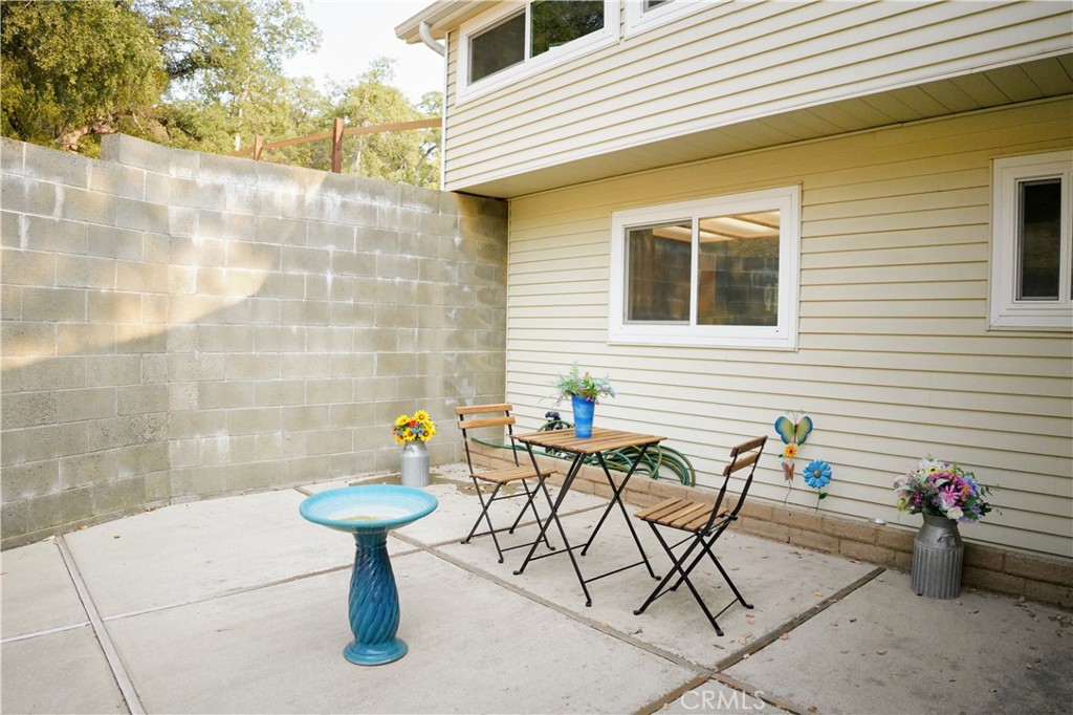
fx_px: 715
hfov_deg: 73.8
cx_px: 536
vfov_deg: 53.1
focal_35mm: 24
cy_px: 358
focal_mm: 24
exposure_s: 1/8000
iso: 5000
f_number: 2.8
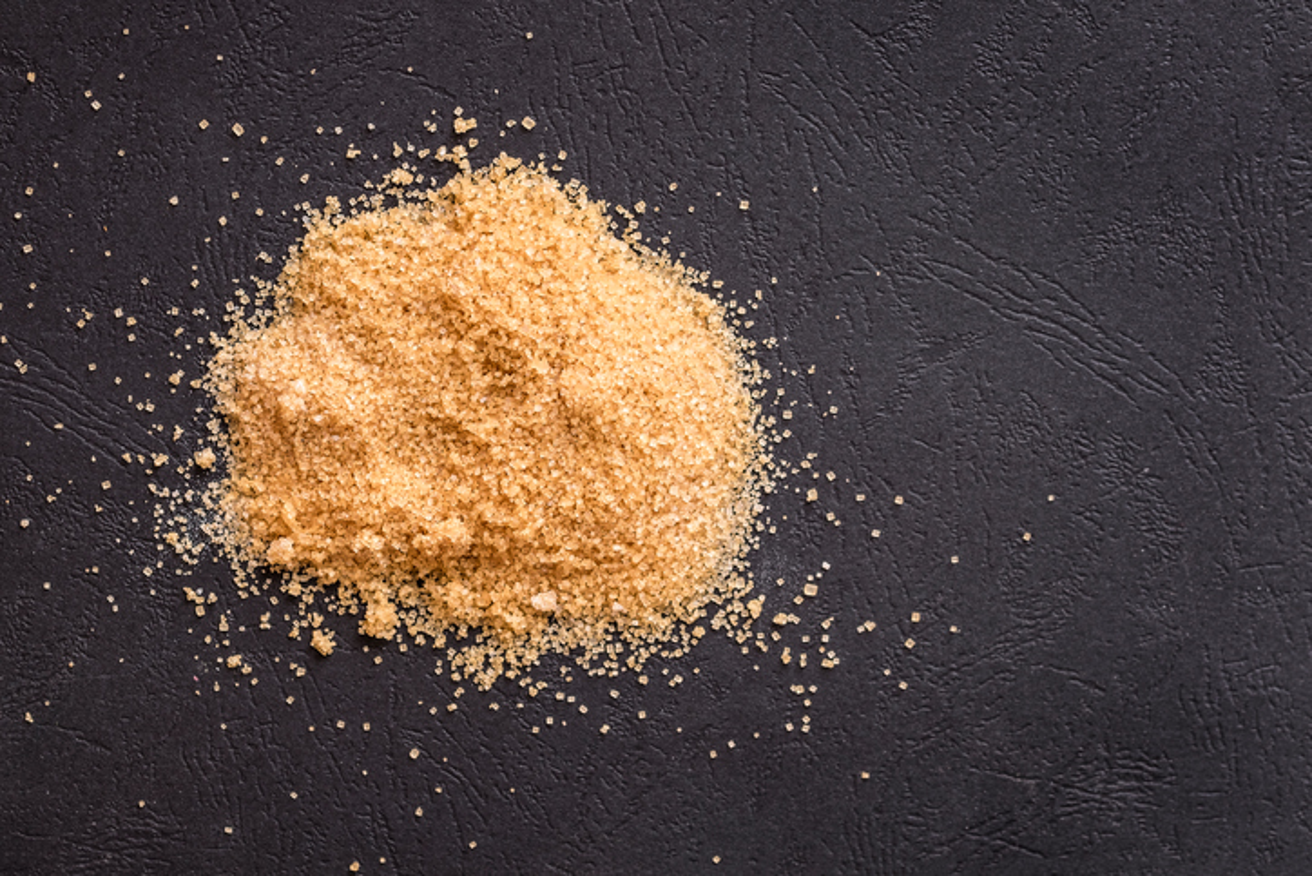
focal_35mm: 135
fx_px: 4921
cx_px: 656
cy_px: 438
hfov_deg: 15.2
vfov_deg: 10.2
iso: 250
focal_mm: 90
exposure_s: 1/125
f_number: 3.2
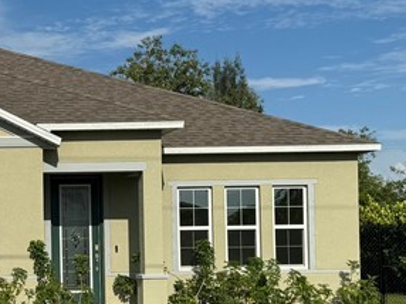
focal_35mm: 86
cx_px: -65
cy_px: 222
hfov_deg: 21.4
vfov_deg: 17.1
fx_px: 1008
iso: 80
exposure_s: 1/10417
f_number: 1.78
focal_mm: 6.76
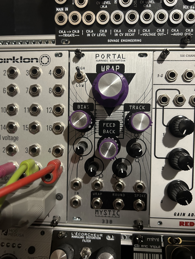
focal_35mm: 26
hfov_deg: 53.1
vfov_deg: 67.3
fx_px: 195
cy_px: 130
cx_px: 98
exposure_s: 1/33
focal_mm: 5.7
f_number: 1.5
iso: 400
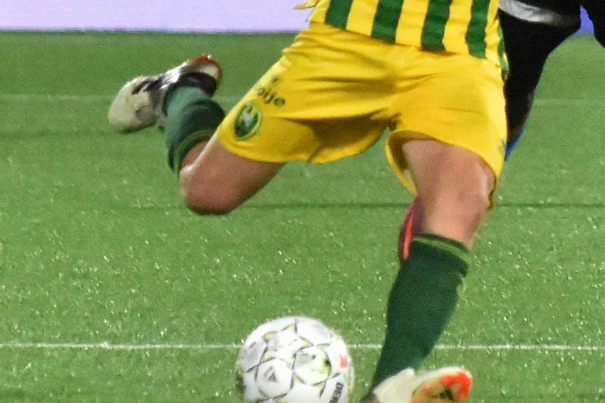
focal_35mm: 726
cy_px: -18
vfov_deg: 1.9
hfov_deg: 2.8
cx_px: 422
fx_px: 12200
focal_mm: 180
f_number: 3.5
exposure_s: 1/1000
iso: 6400
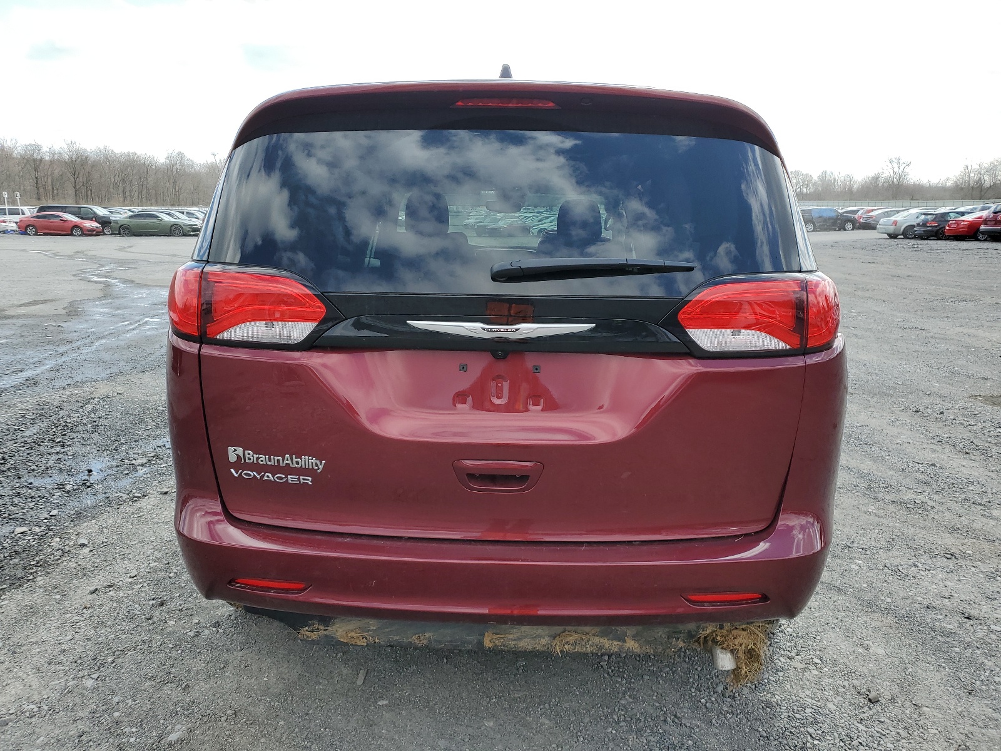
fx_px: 752
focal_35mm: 26
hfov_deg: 67.3
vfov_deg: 53.1
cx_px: 500
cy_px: 376
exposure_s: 1/1429
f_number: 1.5
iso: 50
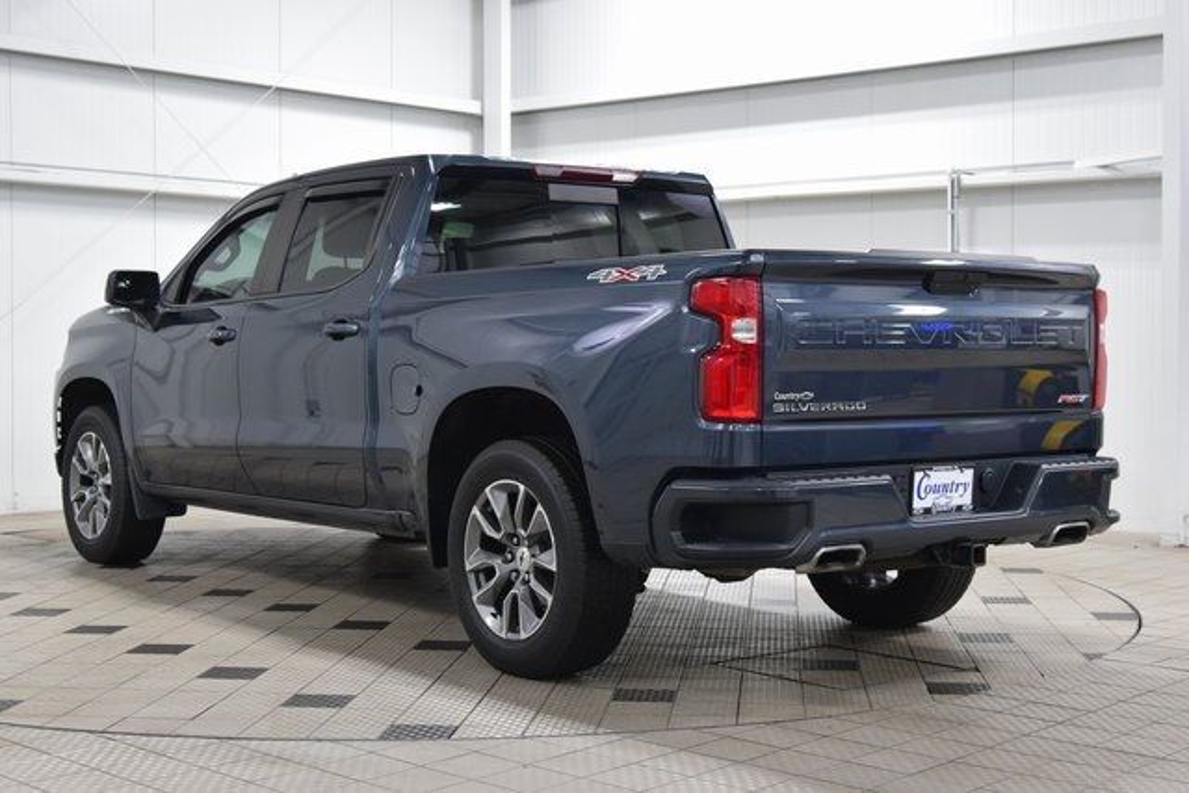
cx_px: 594
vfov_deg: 25.8
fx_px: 1734
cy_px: 396
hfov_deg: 37.8
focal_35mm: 52
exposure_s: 1/60
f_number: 5
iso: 1600
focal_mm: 35
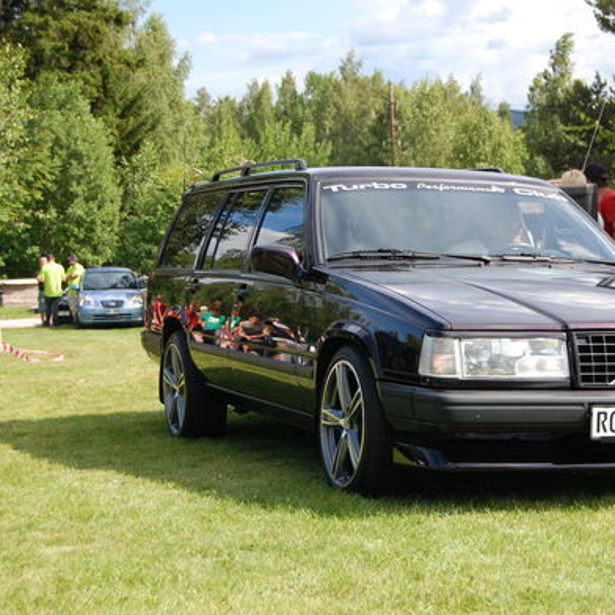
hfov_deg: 21.8
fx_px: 1588
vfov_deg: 21.9
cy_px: 293
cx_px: 446
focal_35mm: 79
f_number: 5.6
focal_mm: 38
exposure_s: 1/1600
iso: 800
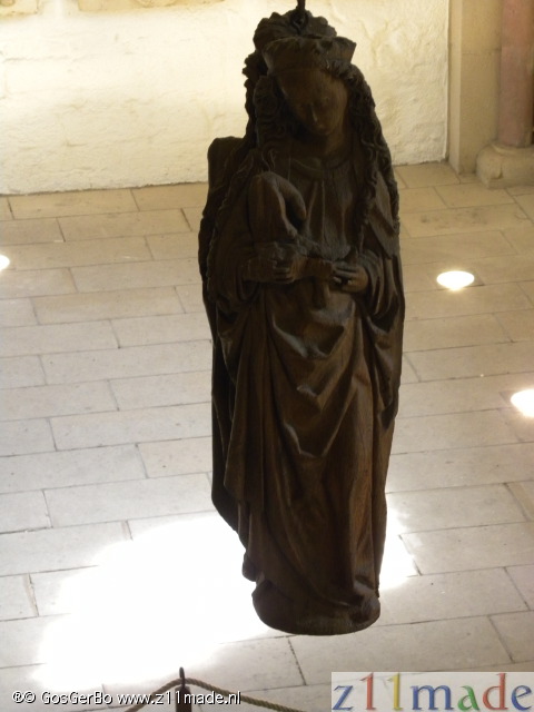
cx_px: 267
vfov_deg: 15.3
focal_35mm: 129
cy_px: 356
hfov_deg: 11.5
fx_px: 2653
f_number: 4.5
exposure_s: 1/34.7
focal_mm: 23
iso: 400
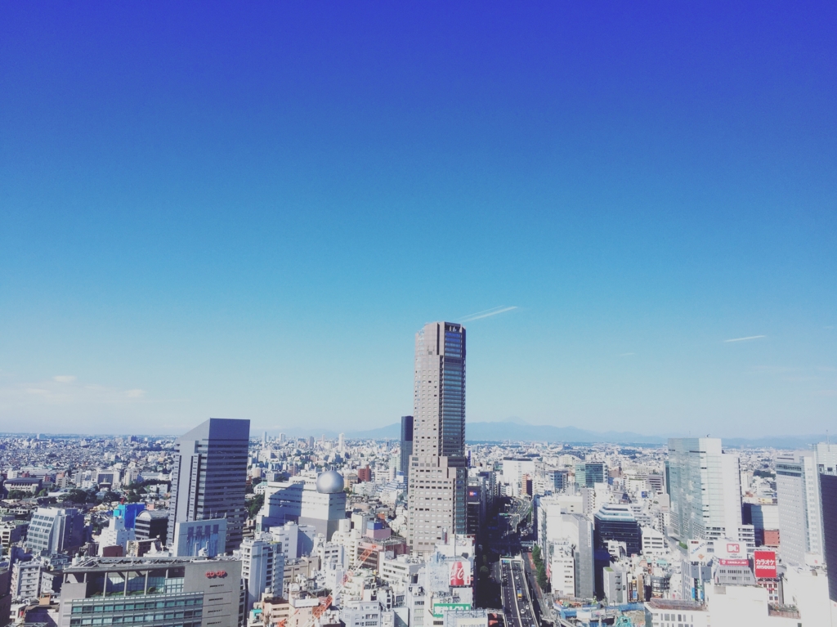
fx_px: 701
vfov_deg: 48.2
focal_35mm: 29
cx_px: 418
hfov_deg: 61.7
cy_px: 314
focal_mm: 4.15
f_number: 2.2
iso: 32
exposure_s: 1/964
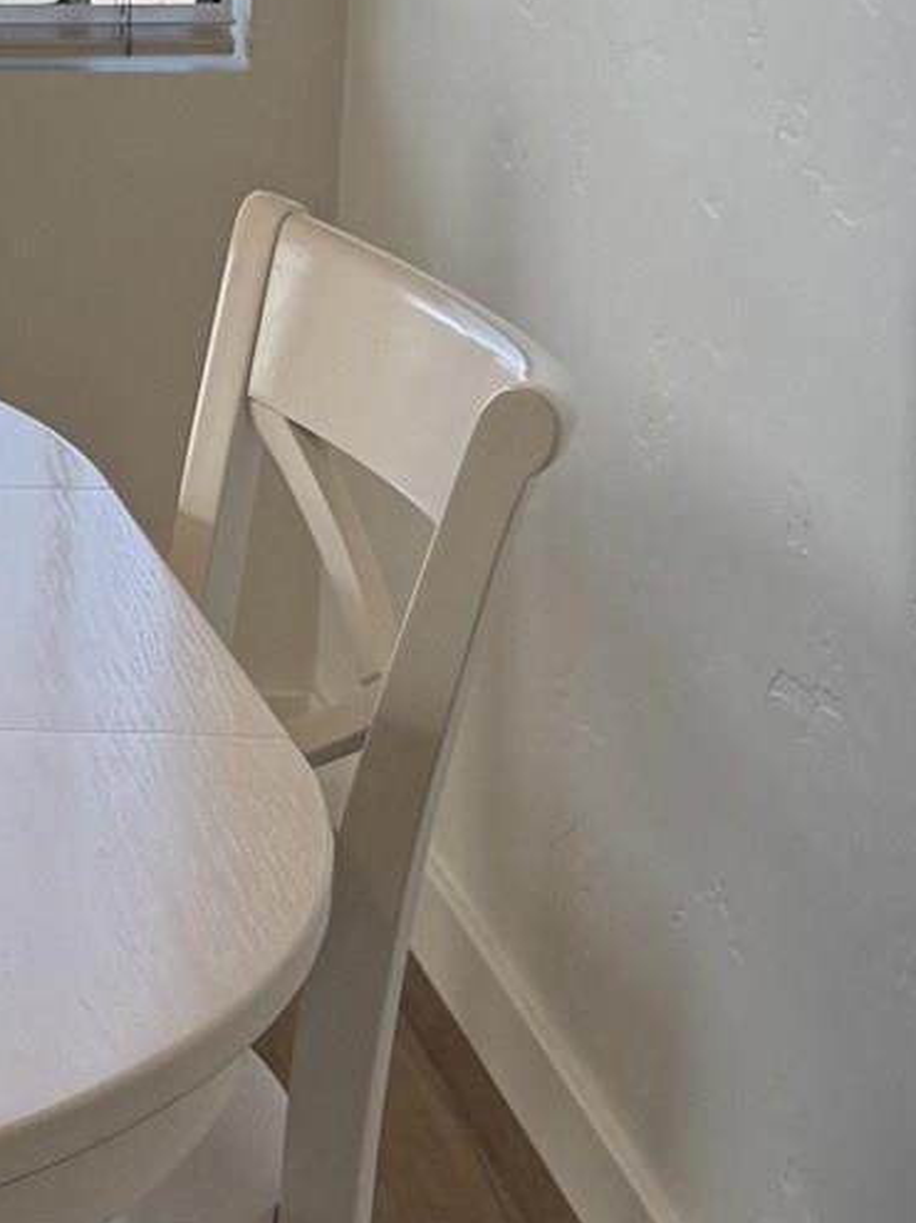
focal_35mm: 112
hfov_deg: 12.0
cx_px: -817
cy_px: 0
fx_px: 3955
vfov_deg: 17.2
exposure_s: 1/633
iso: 80
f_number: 1.78
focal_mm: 6.76
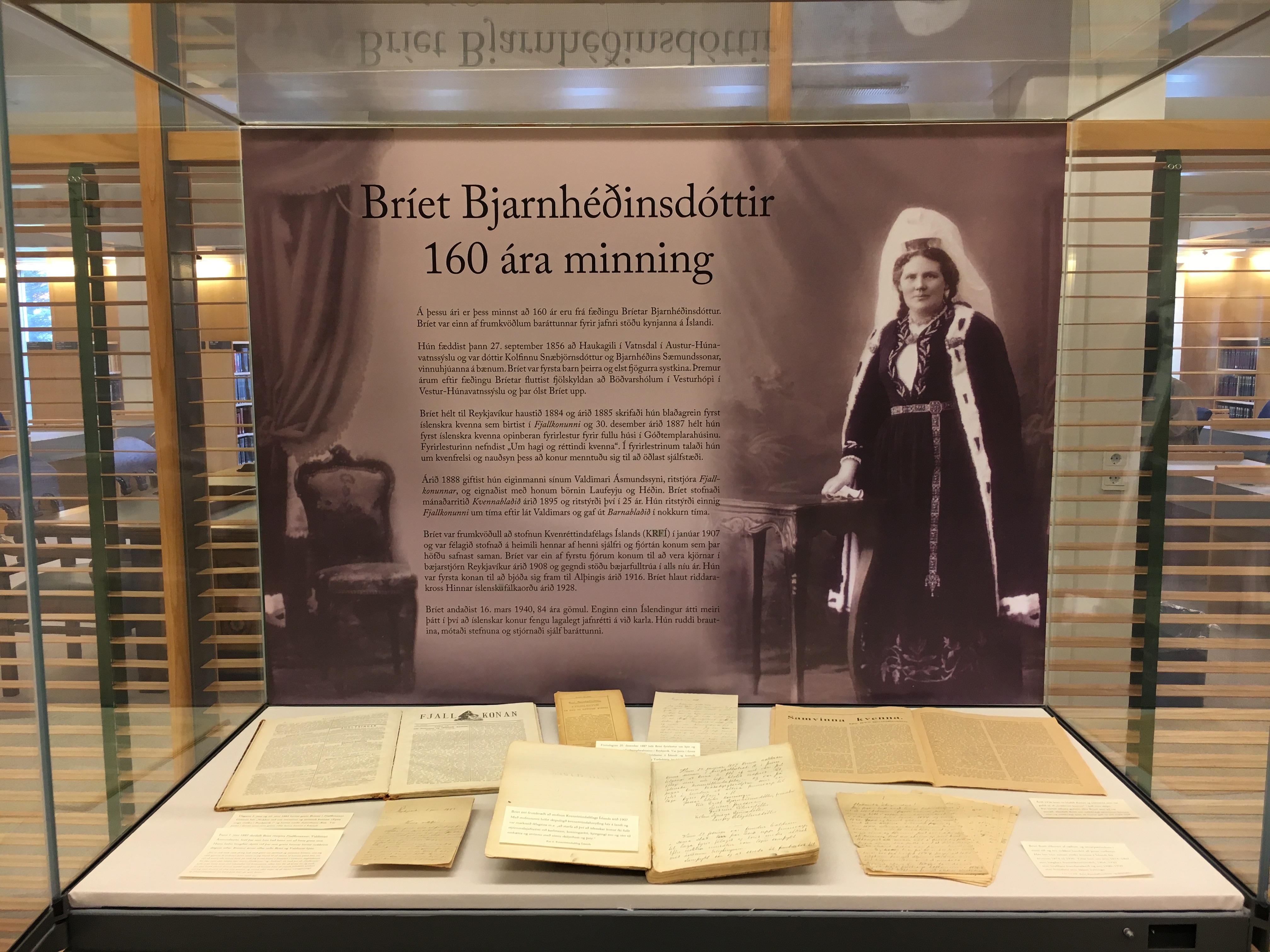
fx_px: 1064
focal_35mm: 29
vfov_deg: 48.2
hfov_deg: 61.7
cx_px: 635
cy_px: 476
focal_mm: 4.15
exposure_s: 1/33
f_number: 2.2
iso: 80
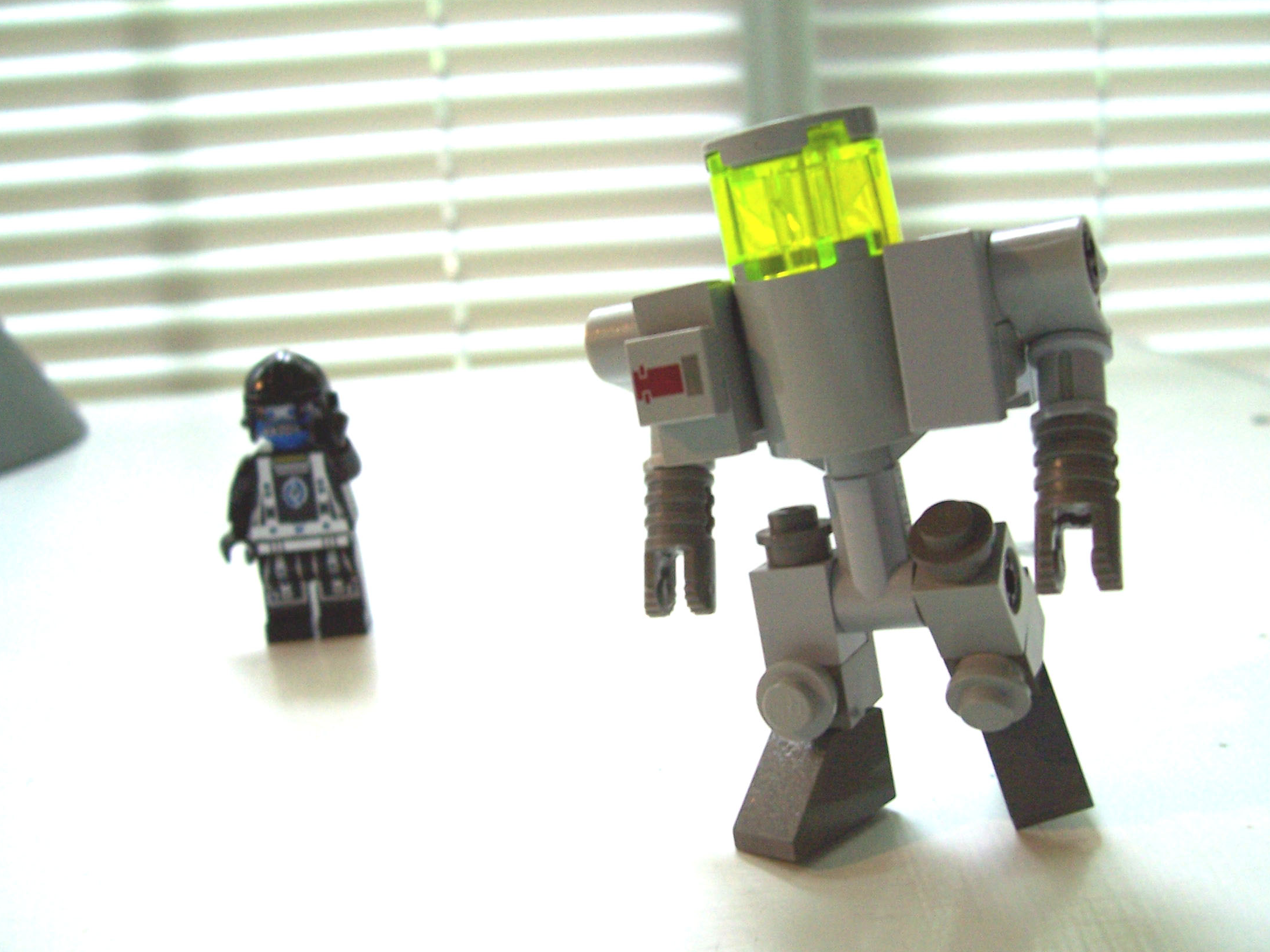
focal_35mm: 36
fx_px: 1321
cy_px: 474
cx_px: 652
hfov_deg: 51.3
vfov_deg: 39.7
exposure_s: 1/10
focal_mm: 5.6
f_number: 2.7
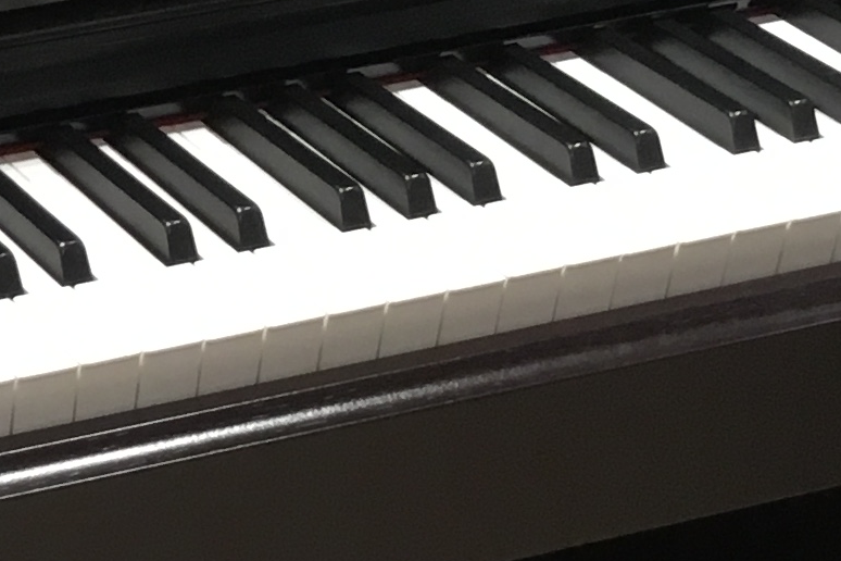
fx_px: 3177
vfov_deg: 10.0
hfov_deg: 14.1
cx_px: -442
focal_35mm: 136
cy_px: 610
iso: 80
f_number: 2.4
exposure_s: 1/30
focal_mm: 3.3
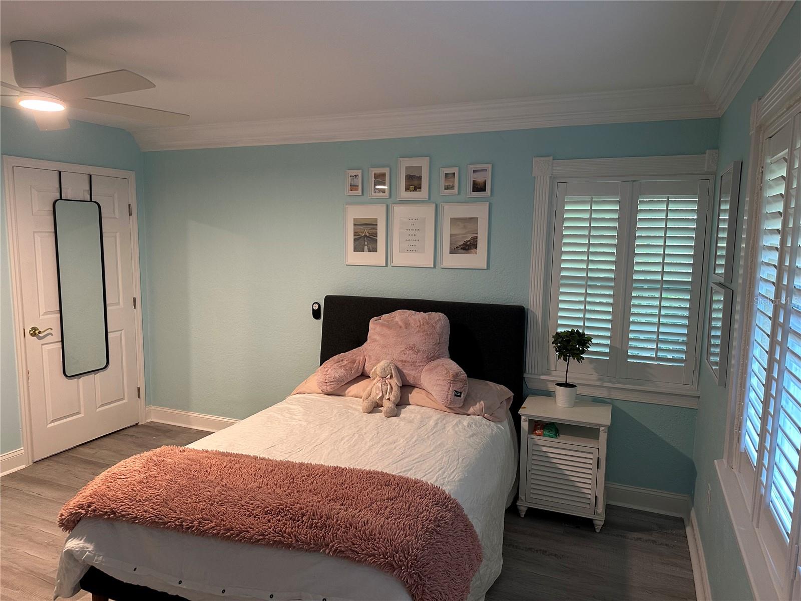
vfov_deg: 56.8
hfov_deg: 71.6
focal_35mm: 24
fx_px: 555
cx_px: 400
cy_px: 300
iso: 200
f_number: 1.78
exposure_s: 1/60
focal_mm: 6.86
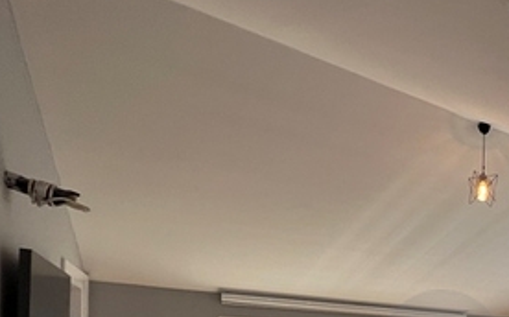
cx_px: 577
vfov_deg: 33.2
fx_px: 444
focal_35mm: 32
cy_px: 367
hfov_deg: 43.7
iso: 32
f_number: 1.8
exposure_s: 1/200
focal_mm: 1.57
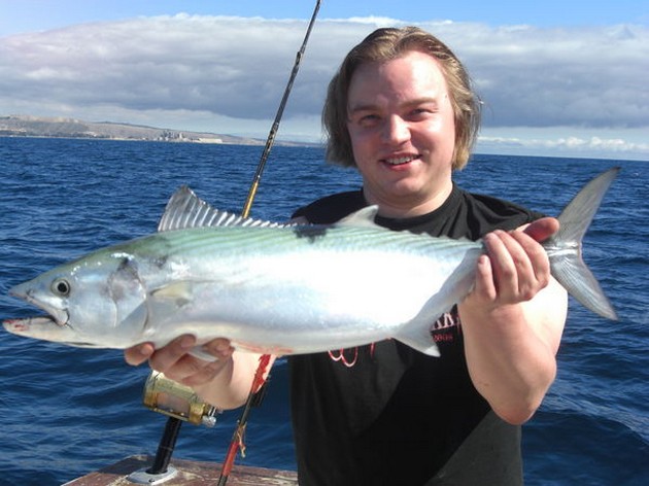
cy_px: 243
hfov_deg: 33.8
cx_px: 324
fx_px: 1068
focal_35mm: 57
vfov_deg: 25.6
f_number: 5
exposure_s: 1/500
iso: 80
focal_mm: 11.8
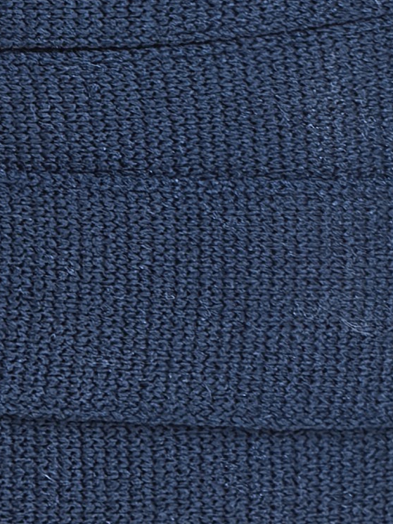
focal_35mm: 489
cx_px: 198
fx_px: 7400
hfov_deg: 3.0
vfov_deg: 4.0
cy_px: -35
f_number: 2.4
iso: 160
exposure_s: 1/100
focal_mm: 24.13
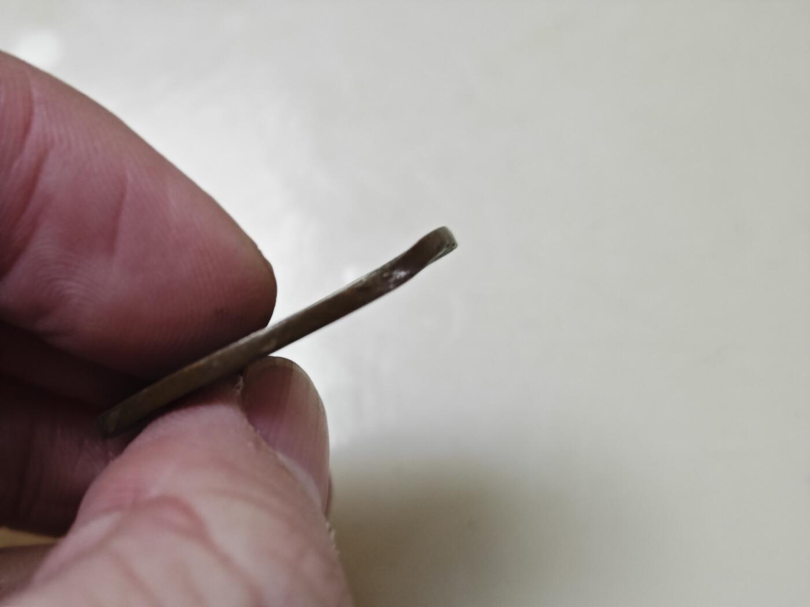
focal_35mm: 75
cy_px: 304
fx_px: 1755
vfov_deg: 19.6
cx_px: 405
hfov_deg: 26.0
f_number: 1.9
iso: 400
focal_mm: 8.7
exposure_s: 1/69.4
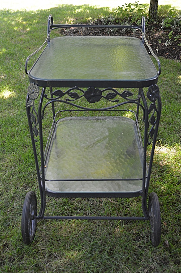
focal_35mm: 39
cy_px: 136
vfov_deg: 49.6
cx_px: 90
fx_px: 295
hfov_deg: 34.2
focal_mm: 26
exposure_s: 1/80
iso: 400
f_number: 4.5
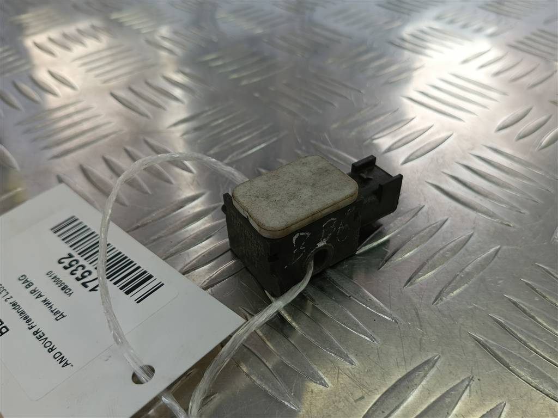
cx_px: 279
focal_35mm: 27
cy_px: 209
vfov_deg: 51.4
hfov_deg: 65.3
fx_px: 435
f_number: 1.6
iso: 66
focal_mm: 4.11
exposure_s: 1/100
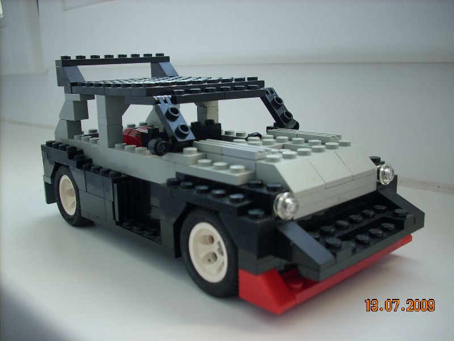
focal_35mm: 37
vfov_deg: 38.7
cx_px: 227
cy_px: 170
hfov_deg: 50.1
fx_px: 485
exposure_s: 1/46.2
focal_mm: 6.2
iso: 64
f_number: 2.8
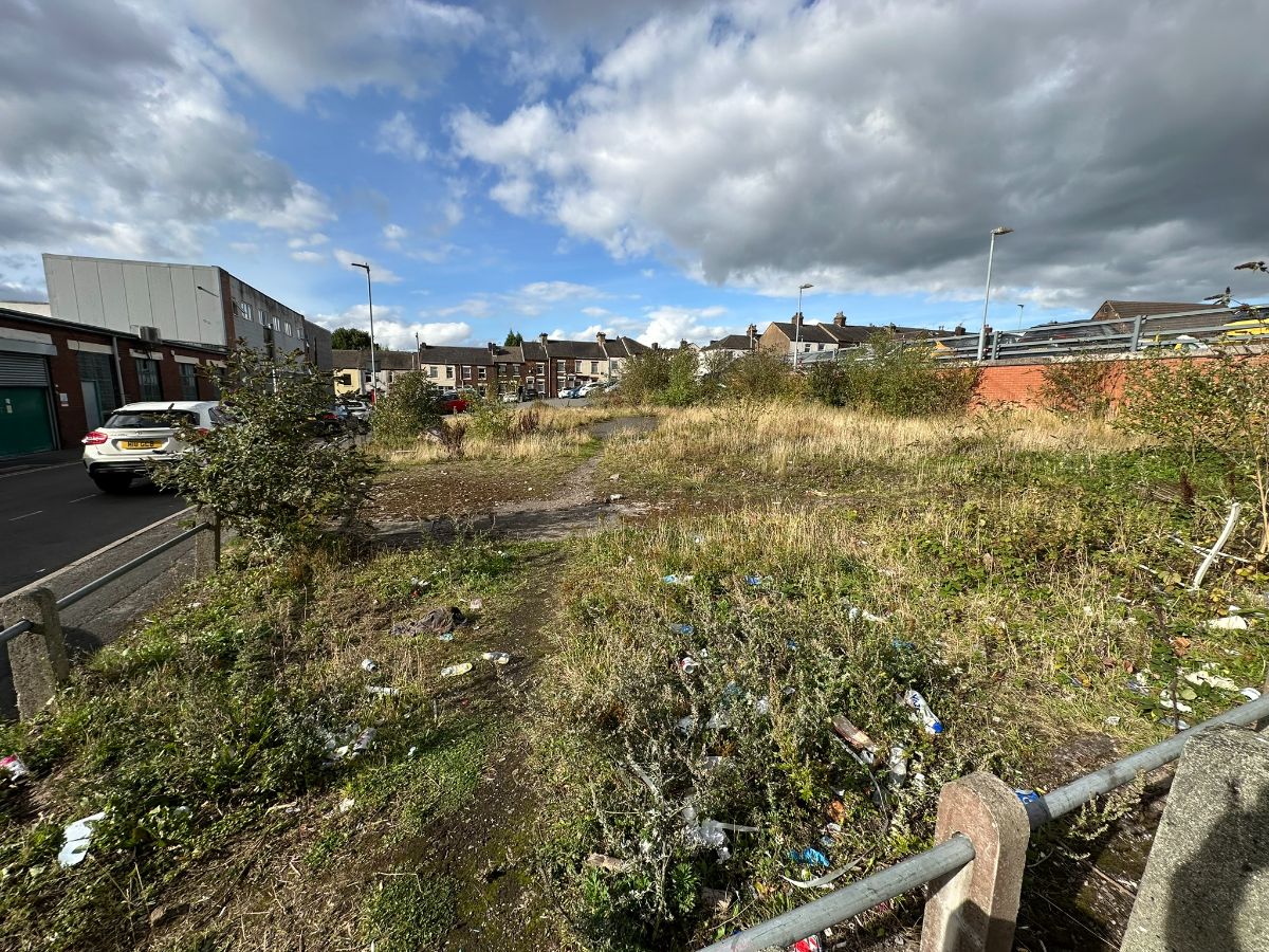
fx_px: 513
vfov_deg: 85.7
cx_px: 634
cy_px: 476
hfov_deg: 102.1
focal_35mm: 14
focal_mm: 2.22
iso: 50
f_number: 2.2
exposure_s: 1/1319
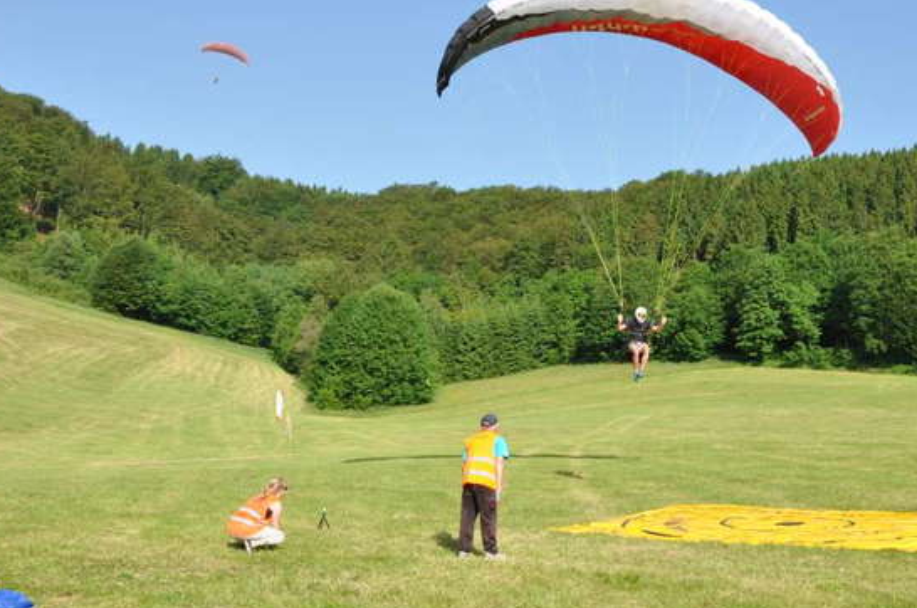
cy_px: 294
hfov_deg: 42.4
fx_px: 1163
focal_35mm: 46
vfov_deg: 29.3
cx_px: 616
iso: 200
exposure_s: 1/125
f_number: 13
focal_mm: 21
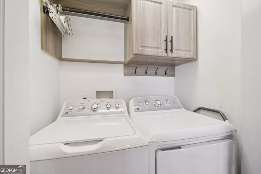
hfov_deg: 104.3
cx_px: 130
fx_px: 101
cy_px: 87
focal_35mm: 14
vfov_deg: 81.2
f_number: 8
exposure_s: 1/4
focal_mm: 14
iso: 400
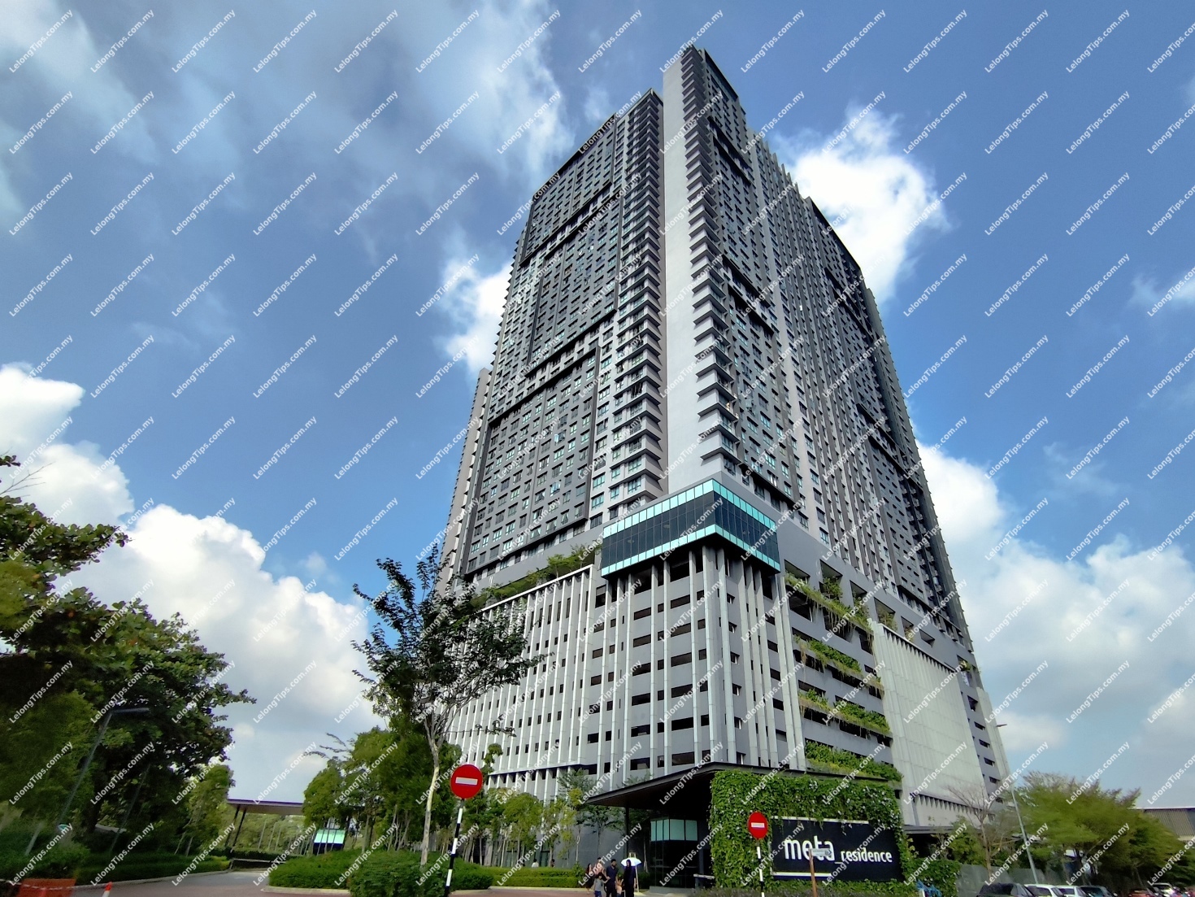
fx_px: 552
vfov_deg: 78.1
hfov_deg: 94.5
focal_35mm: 16
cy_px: 448
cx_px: 598
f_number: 2.2
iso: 50
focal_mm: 1.65
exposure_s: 1/1442
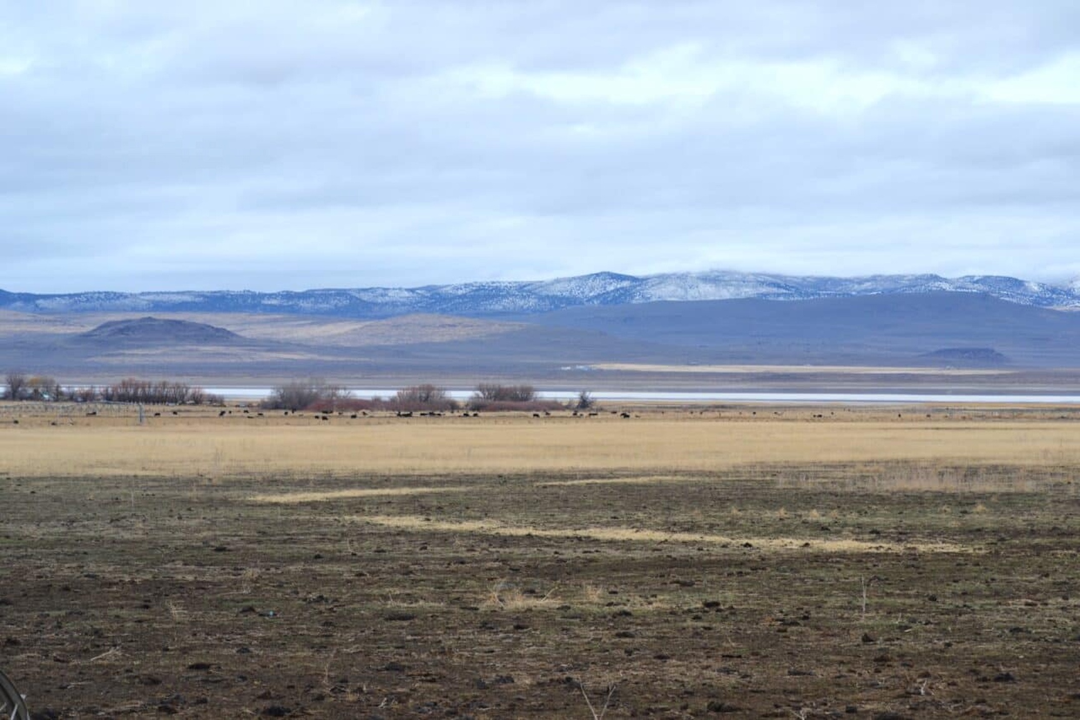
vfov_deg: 14.0
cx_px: 540
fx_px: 2925
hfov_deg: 20.9
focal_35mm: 98
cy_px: 360
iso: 100
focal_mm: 65
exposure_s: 1/160
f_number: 6.3
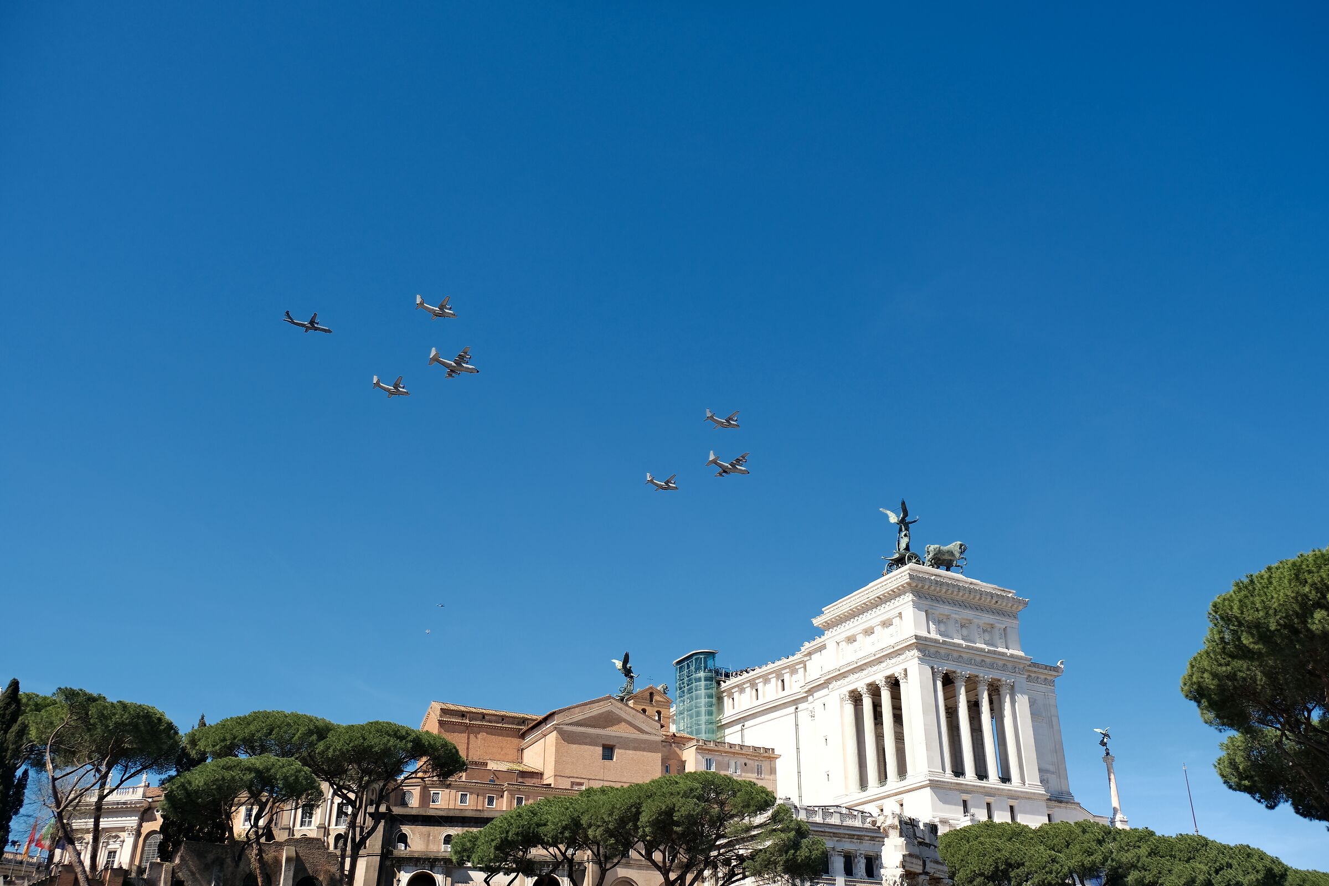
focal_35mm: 32
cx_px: 664
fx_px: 1181
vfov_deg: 41.1
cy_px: 443
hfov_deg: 58.7
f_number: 5.6
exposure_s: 1/400
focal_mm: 21.6
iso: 160
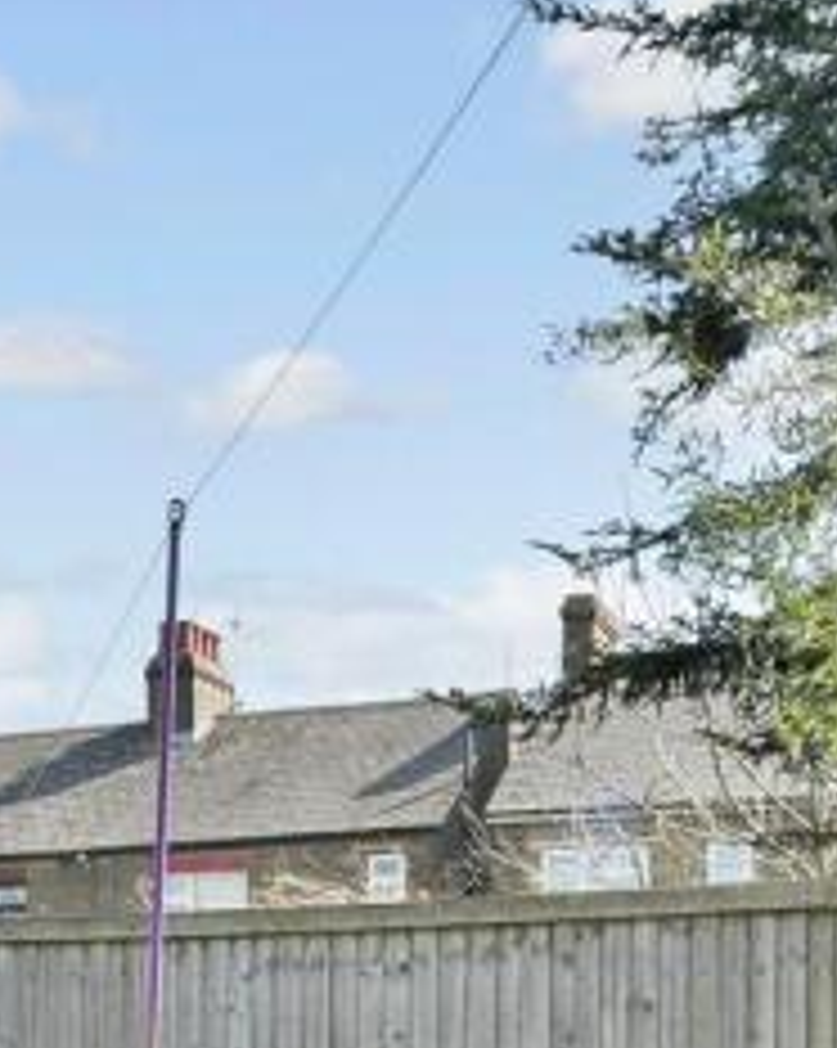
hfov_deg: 24.4
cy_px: 1145
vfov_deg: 27.9
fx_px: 1922
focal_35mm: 62
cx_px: 234
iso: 1600
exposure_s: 1/500
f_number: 11
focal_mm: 10
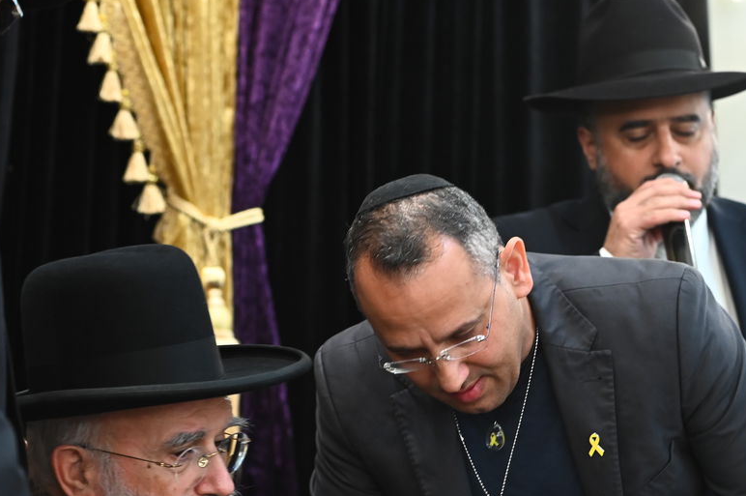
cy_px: 414
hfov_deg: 16.1
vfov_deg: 10.7
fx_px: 2629
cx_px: 199
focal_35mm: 127
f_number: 4.5
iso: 1600
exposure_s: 1/160
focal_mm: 70
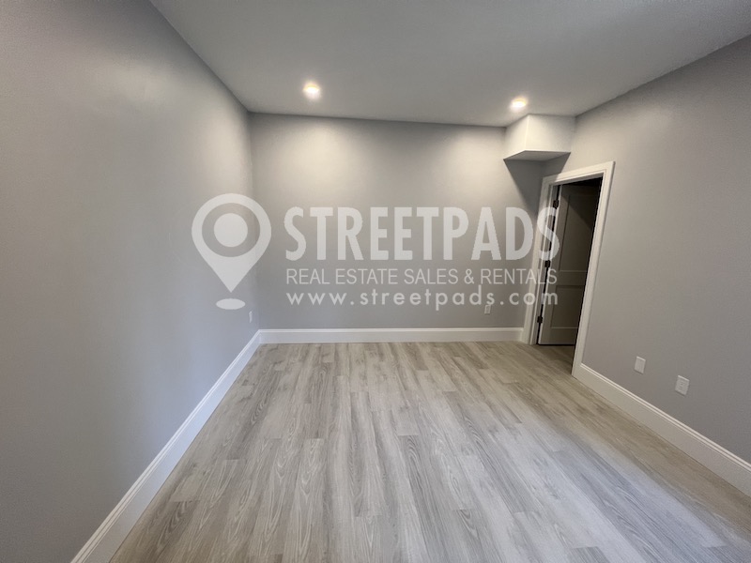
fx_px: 282
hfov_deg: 106.2
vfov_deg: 89.9
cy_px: 282
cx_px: 376
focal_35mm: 13
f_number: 1.8
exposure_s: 1/120
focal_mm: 1.57
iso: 200
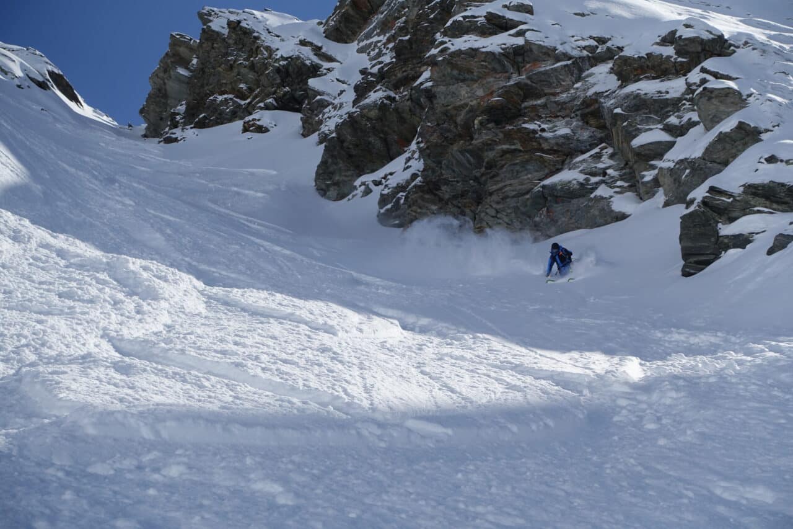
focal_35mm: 70
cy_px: 264
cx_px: 396
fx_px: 1542
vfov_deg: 19.5
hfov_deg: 28.8
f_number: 5.6
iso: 125
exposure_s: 1/160
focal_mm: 25.7
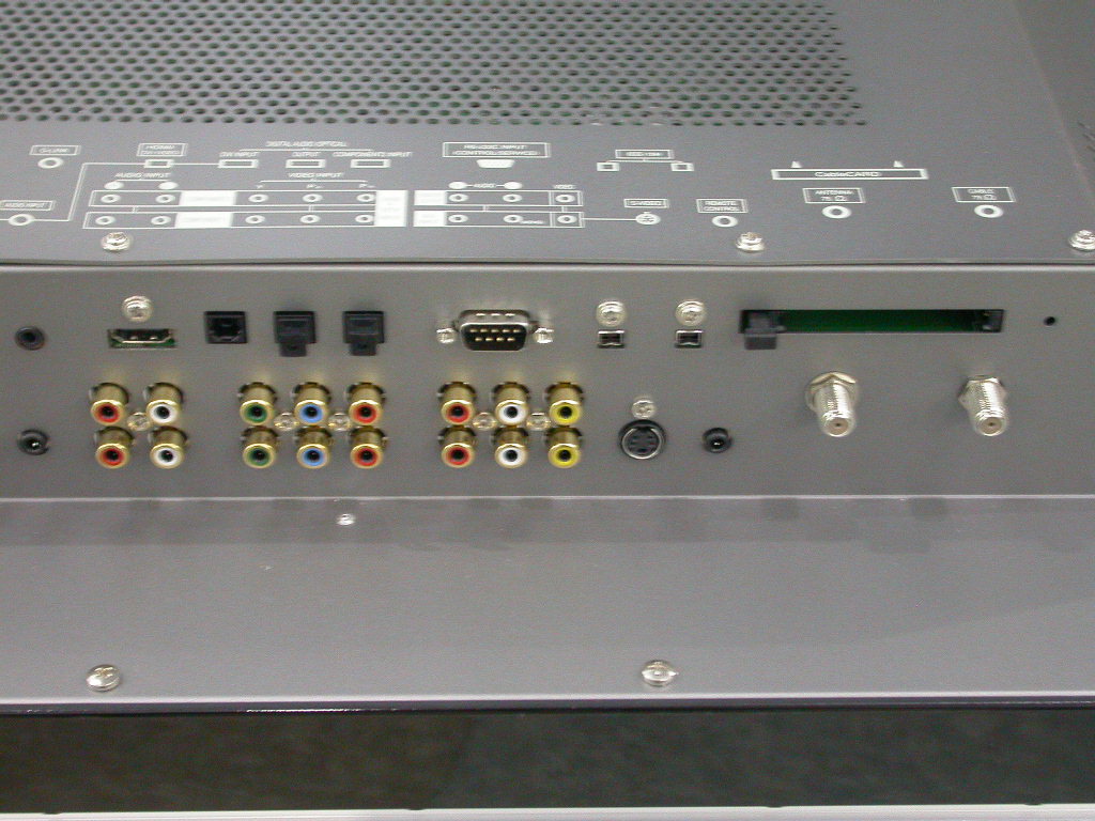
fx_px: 2404
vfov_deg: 19.4
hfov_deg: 25.7
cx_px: 548
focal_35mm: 76
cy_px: 410
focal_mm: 15.7
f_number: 3.4
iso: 333
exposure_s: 1/4.5
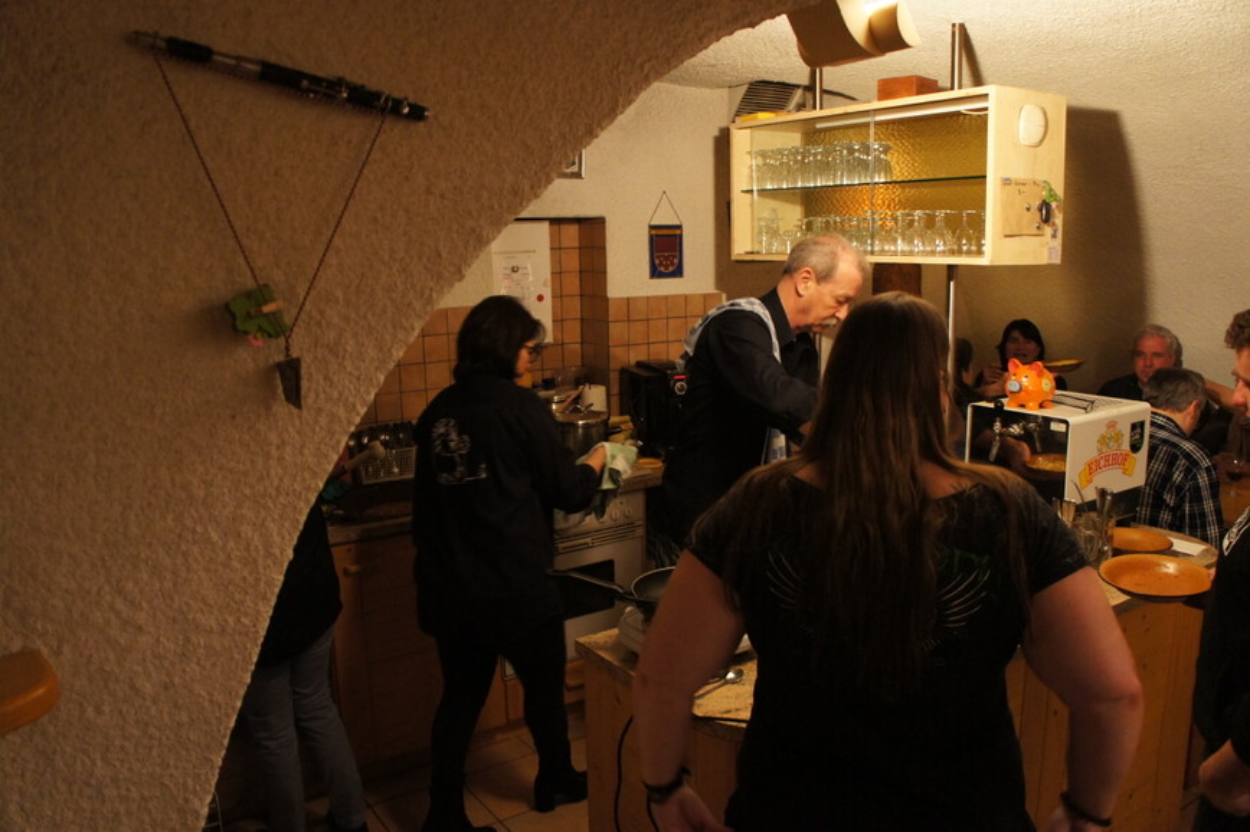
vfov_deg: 47.9
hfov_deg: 67.4
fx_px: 937
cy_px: 416
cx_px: 625
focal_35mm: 27
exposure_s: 1/40
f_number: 3.5
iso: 1600
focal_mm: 18
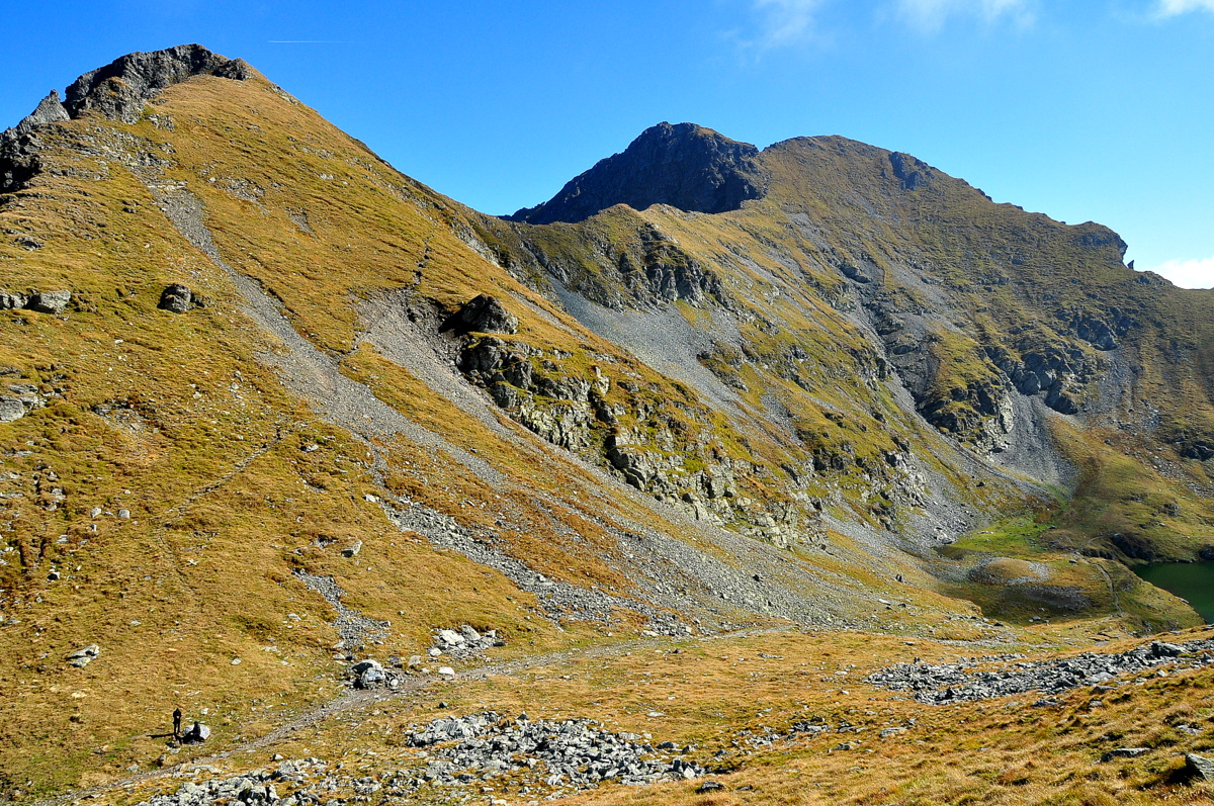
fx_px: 909
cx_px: 607
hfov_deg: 67.4
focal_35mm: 27
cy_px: 403
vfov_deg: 47.8
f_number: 11
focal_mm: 18
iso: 400
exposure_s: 1/500
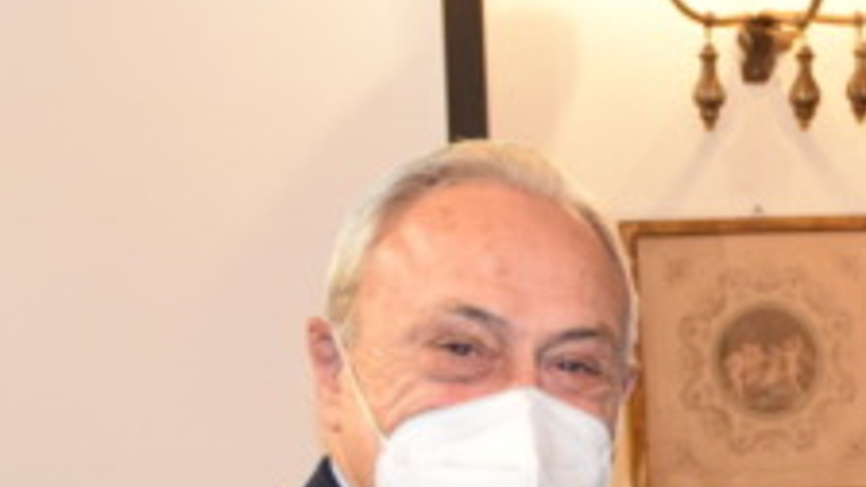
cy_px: 730
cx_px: 1028
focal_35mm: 162
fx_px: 3720
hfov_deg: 13.0
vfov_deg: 7.4
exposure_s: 1/60
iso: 3200
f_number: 4.2
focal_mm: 34
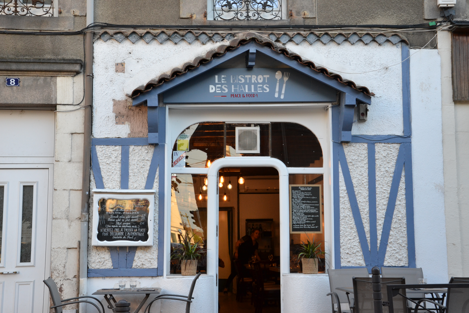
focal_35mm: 57
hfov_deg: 35.1
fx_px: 743
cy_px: 156
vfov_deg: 23.8
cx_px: 234
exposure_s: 1/200
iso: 800
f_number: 7.1
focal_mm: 38
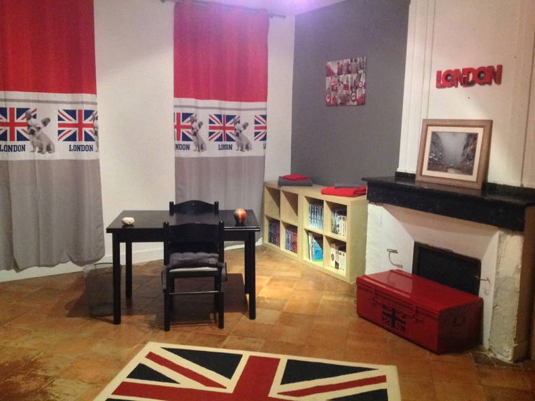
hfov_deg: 52.6
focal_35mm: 35
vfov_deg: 40.7
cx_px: 268
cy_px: 200
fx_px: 541
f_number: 2.4
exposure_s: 1/15
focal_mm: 4.28
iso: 800
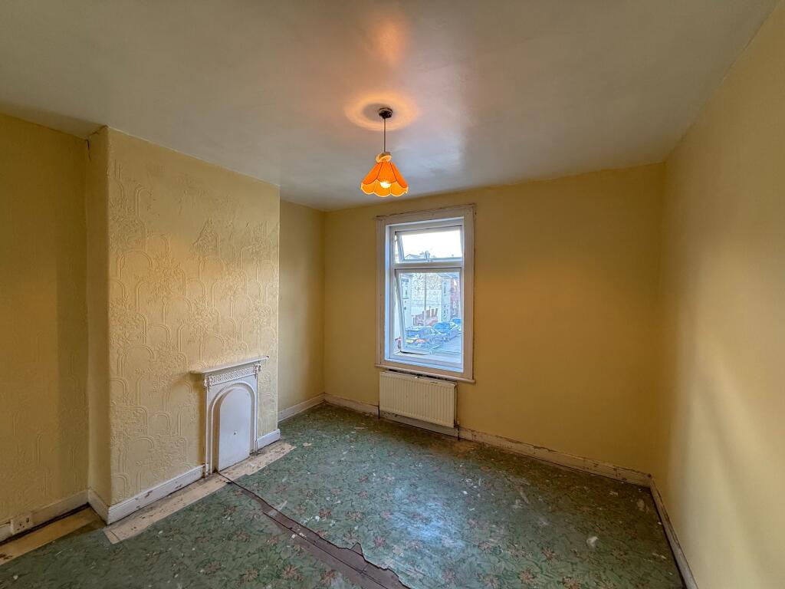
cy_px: 294
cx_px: 392
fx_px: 317
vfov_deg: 85.7
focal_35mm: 14
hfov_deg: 102.1
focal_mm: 2.22
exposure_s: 1/100
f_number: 2.2
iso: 160
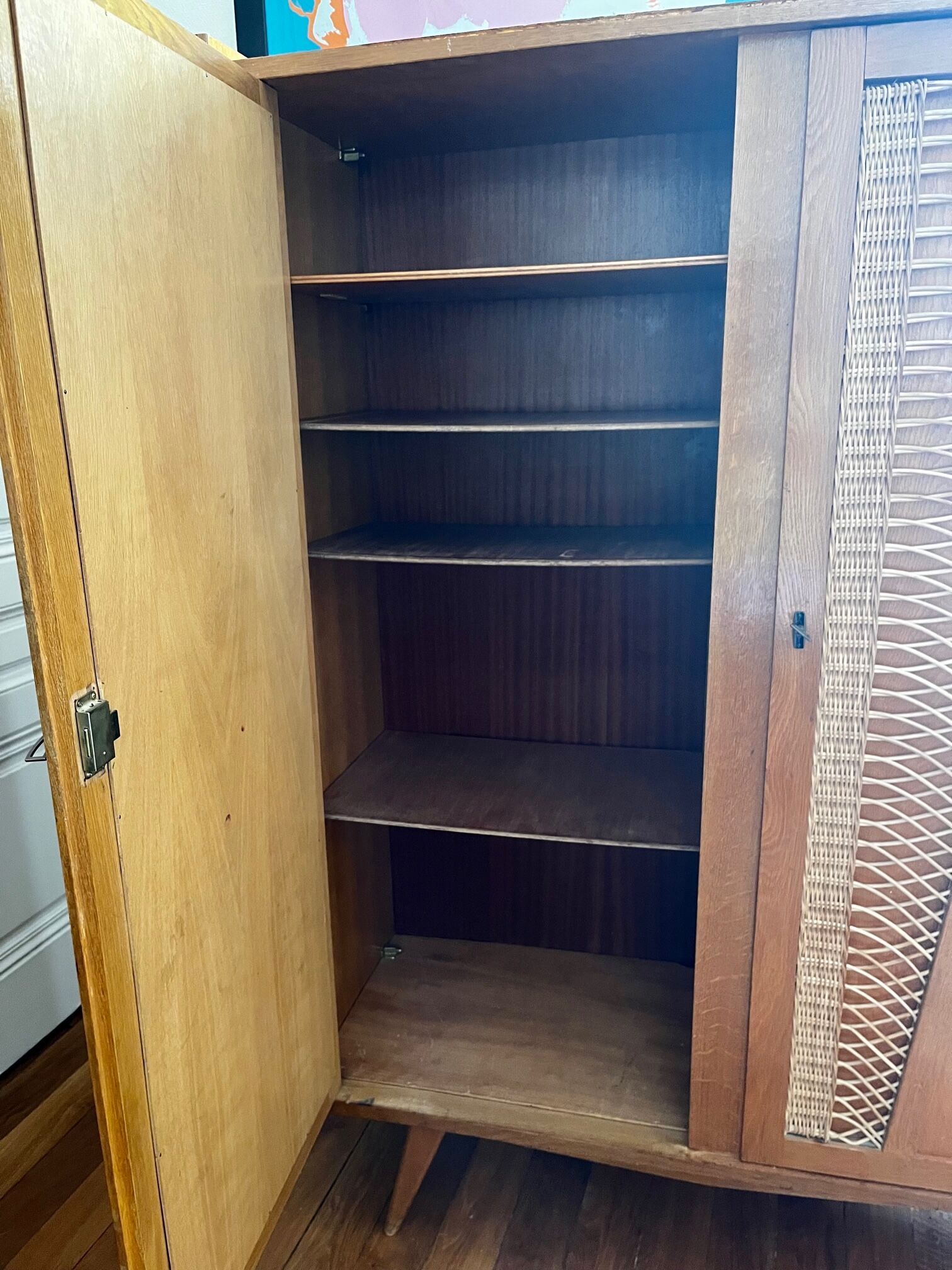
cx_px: 476
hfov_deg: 53.1
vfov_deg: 67.3
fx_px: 953
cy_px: 635
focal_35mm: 26
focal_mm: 5.1
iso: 500
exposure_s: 1/48
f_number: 1.6
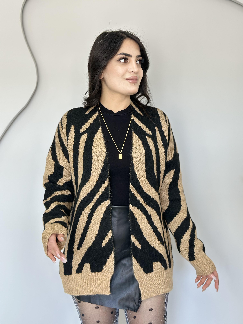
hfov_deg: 30.3
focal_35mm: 48
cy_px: 162
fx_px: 449
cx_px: 122
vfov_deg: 39.7
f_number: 1.78
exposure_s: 1/50
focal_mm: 6.86
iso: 80
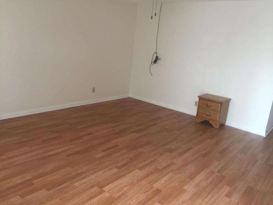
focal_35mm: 29
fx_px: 229
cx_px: 136
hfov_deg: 61.7
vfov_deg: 48.2
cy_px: 102
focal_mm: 4.15
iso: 64
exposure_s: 1/15
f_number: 2.2
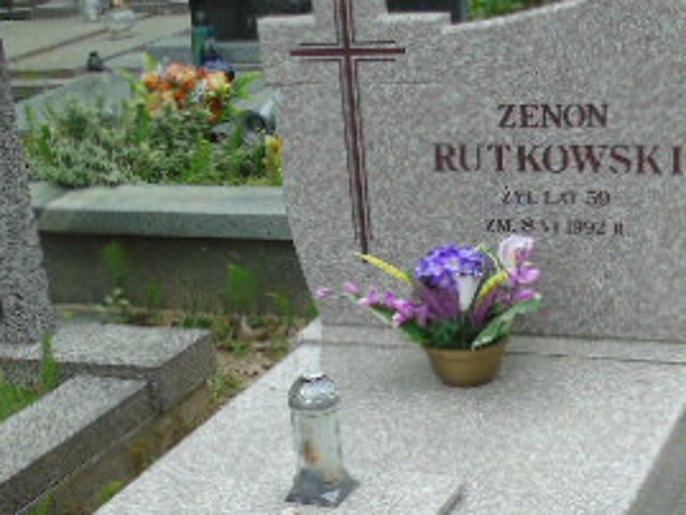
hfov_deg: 28.1
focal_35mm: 69
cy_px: 495
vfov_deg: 20.7
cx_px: 385
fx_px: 1368
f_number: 3.6
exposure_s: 1/250
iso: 80
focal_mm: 5.2
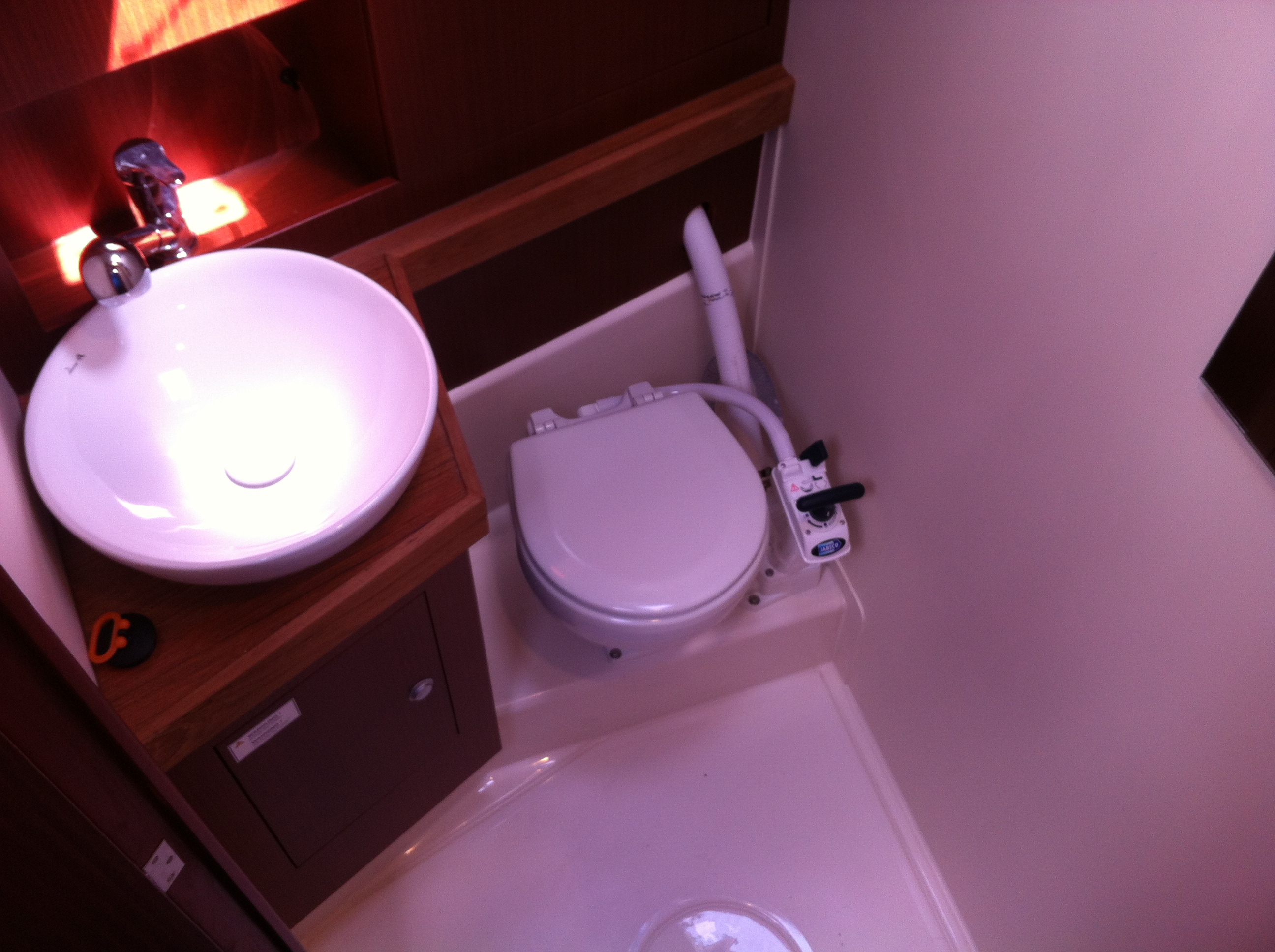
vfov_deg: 40.6
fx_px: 1287
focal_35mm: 35
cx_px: 638
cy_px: 476
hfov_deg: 52.7
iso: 80
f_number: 2.8
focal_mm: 3.85
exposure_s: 1/20
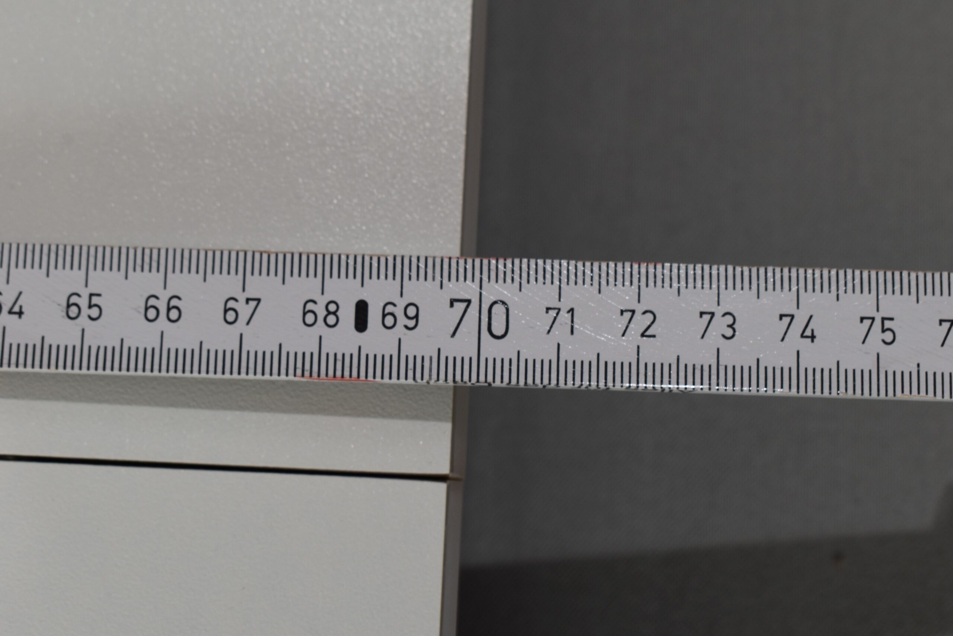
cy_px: 318
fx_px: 1787
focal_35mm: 68
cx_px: 476
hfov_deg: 29.9
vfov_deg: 20.2
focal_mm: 45
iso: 250
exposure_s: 1/60
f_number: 8
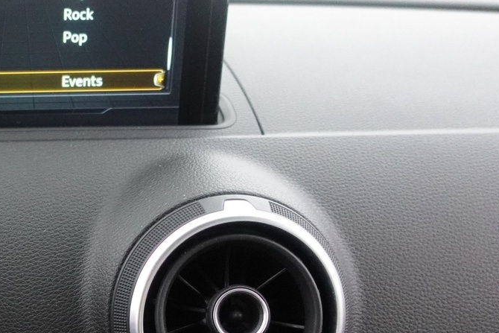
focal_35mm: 58
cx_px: -21
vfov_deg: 23.0
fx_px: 804
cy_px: 270
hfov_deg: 31.4
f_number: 1.8
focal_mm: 9.4
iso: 3200
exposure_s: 1/60
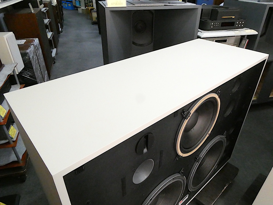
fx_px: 189
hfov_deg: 71.6
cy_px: 102
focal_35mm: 24
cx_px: 136
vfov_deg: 56.8
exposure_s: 1/50
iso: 1600
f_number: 5.6
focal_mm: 4.3
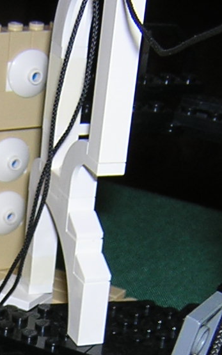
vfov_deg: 18.6
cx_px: -6
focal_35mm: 110
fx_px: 1065
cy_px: 322
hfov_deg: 11.8
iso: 100
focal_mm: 4.7
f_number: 2.6
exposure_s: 1/60.1
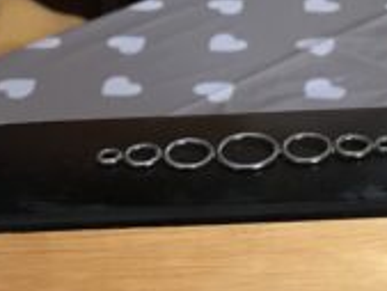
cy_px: 365
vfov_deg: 16.5
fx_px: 951
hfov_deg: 23.0
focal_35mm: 85
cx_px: 229
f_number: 1.8
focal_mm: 3.99
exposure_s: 1/25
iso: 40
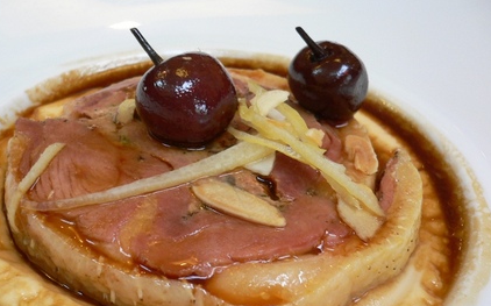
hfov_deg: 45.2
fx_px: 588
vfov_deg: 29.0
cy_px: 193
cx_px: 218
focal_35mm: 44
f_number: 2.8
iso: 100
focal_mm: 5.8
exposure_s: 1/15
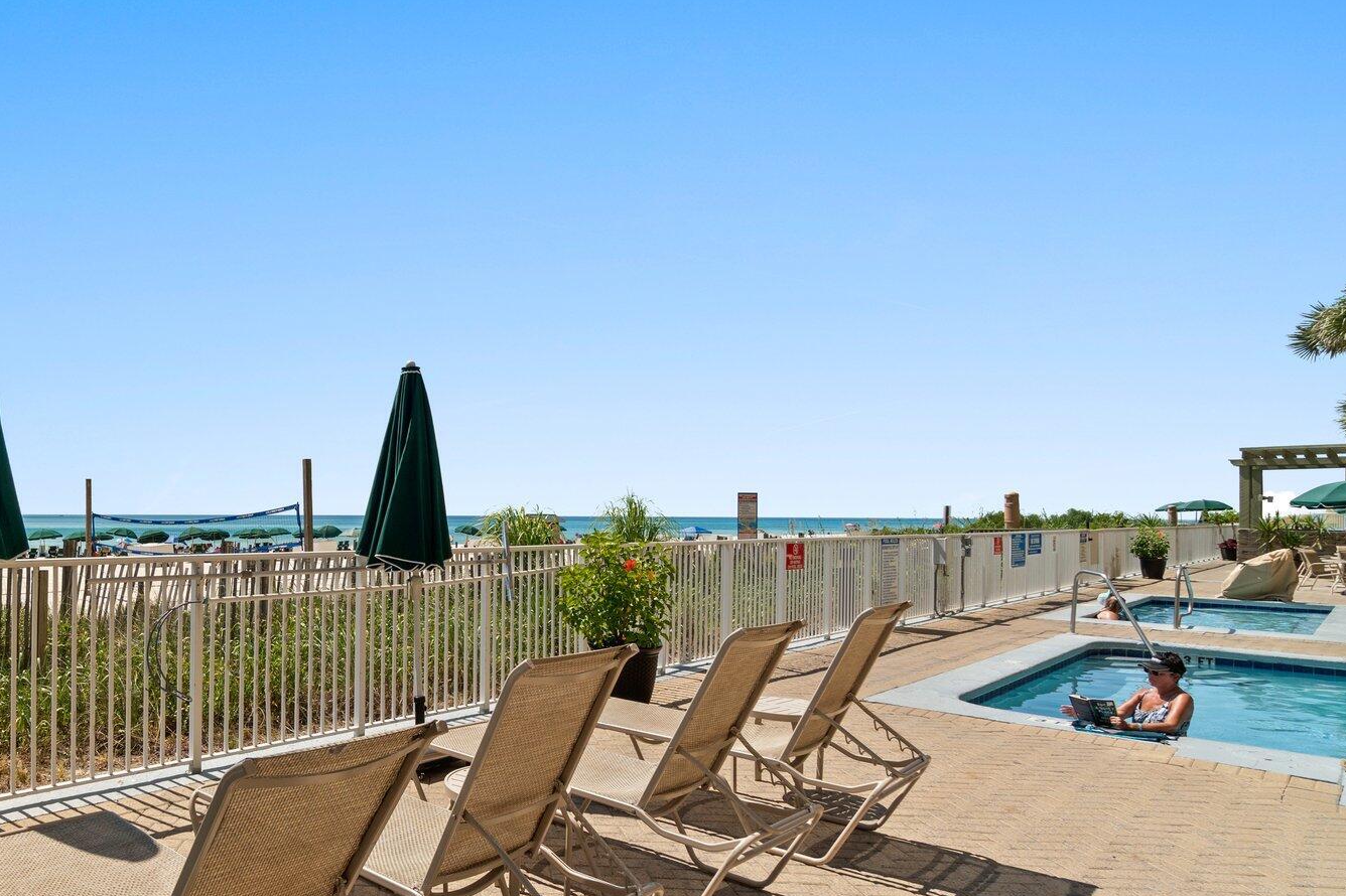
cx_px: 353
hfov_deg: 71.4
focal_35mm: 23
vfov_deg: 54.9
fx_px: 860
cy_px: 506
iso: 100
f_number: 8
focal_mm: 10
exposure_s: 1/100
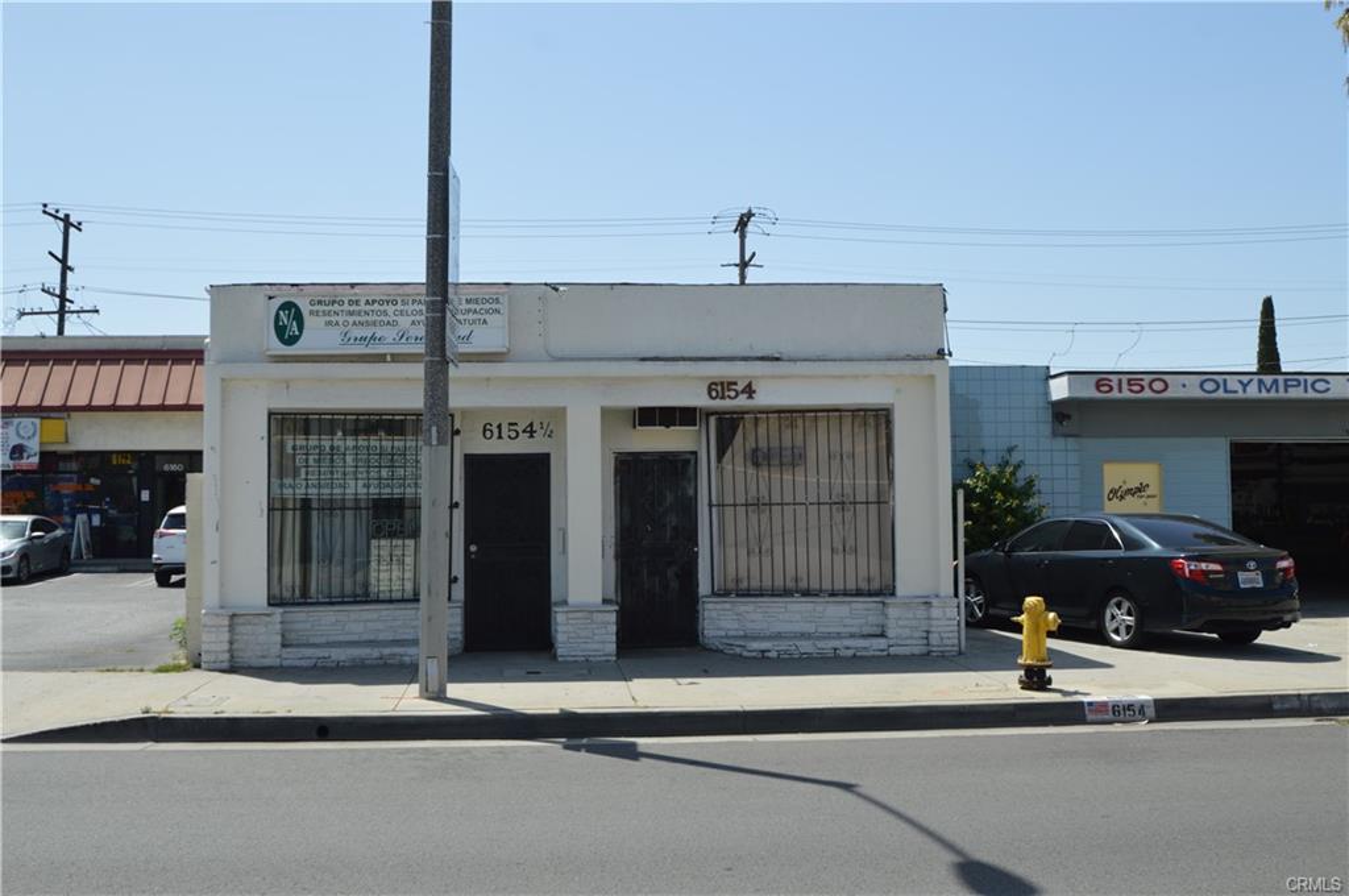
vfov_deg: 36.8
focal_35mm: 36
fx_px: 1347
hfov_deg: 53.2
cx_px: 674
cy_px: 448
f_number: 8
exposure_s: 1/250
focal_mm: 24
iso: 100
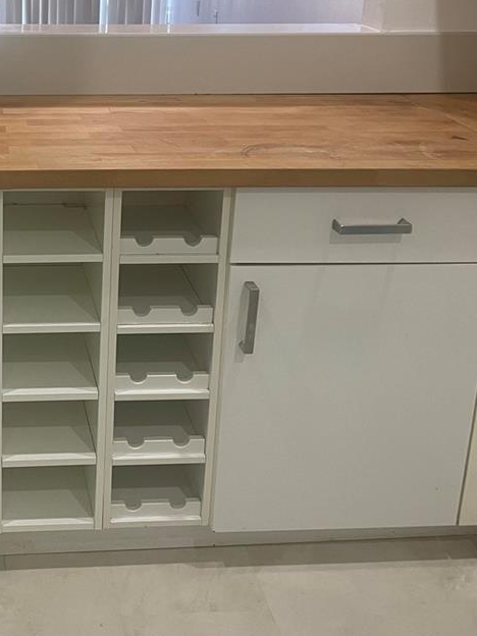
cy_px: 167
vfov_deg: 37.4
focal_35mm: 50
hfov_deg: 27.9
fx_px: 919
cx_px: 38
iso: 80
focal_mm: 4.2
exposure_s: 1/60
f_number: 1.6
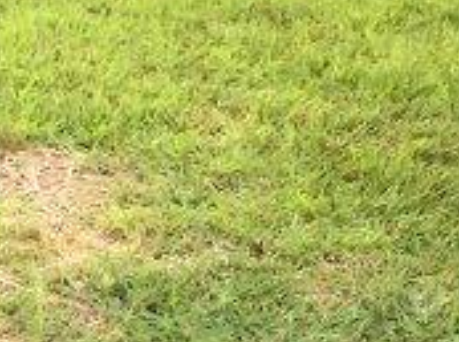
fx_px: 1707
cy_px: 986
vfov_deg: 9.3
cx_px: -287
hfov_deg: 14.1
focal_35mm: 129
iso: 32
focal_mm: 4.15
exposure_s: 1/542
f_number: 2.2
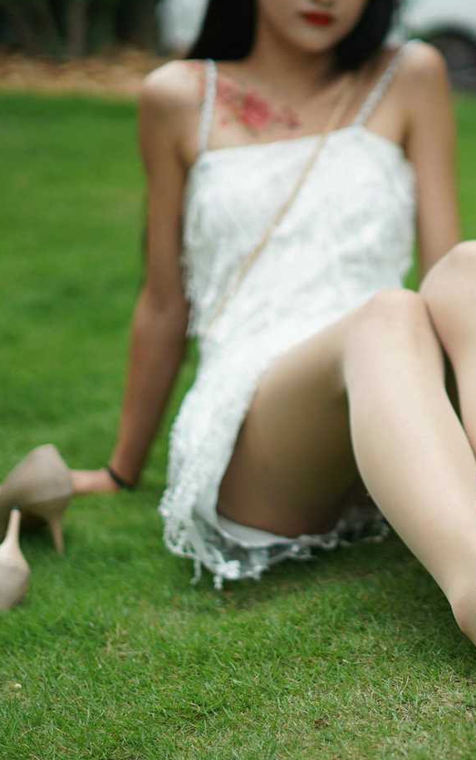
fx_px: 2074
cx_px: 476
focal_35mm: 100
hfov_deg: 12.9
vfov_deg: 20.8
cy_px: 301
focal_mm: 50
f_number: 1.8
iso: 250
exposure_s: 1/3200
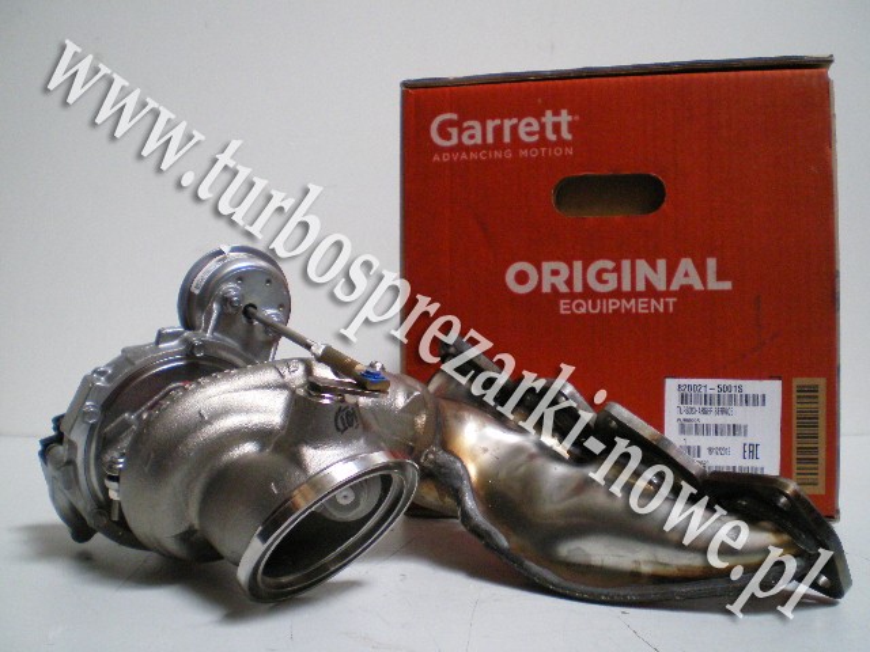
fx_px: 955
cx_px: 435
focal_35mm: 38
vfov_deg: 37.7
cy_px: 326
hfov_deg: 49.0
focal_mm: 6.3
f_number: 3.1
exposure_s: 1/10
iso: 400
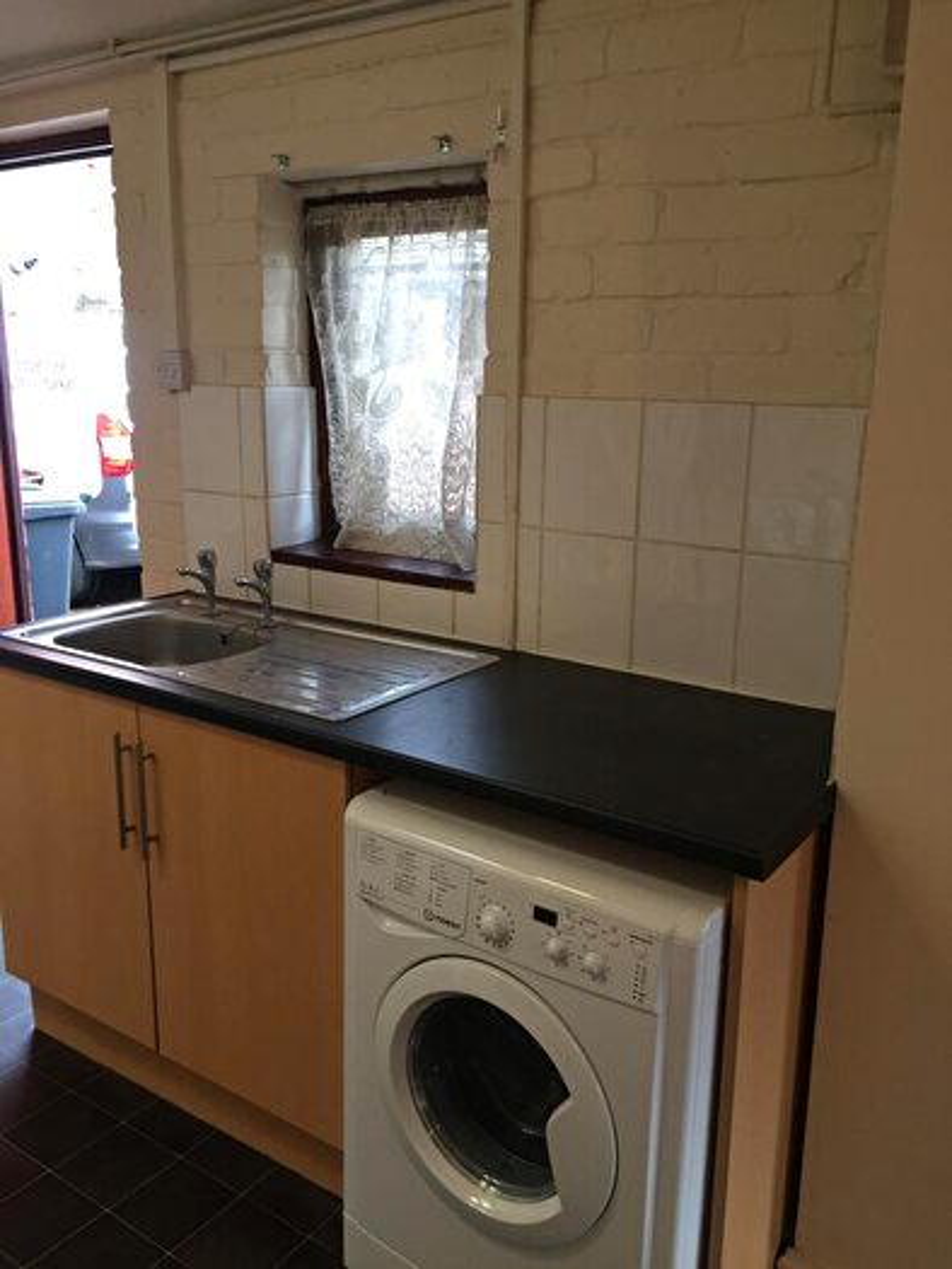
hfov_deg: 48.2
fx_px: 1063
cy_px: 634
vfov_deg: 61.6
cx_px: 476
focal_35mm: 29
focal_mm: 4.15
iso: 160
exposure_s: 1/33
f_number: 2.2
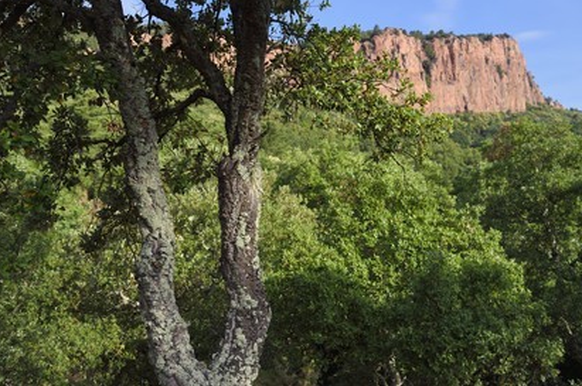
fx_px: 662
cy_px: 189
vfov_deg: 32.6
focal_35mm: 41
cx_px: 292
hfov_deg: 47.5
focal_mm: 40
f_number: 6.3
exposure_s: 1/640
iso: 200
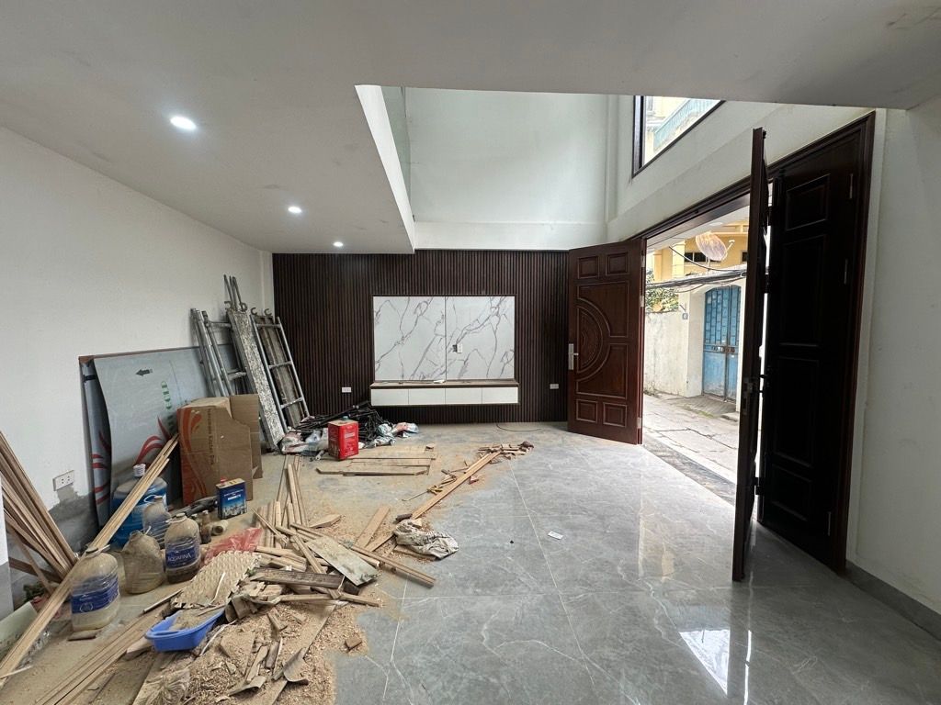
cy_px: 352
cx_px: 470
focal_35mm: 14
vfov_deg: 85.7
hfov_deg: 102.1
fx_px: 381
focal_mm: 2.22
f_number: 2.2
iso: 64
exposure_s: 1/99
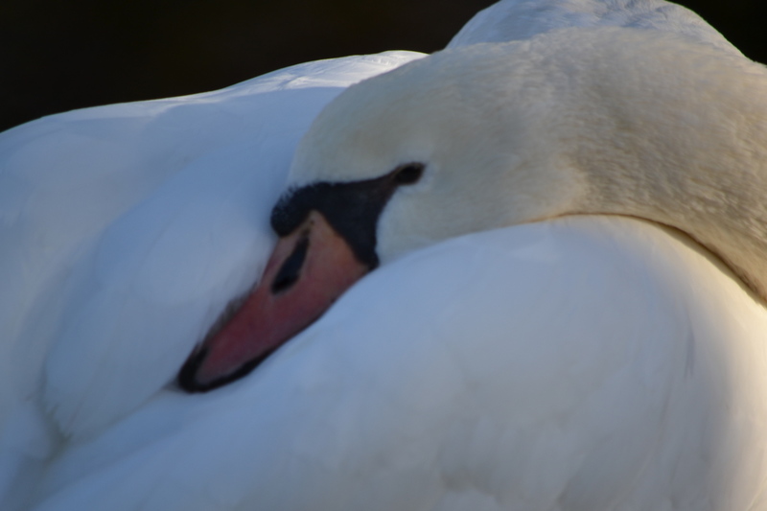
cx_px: 384
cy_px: 256
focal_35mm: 450
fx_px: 9585
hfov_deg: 4.6
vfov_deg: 3.1
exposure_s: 1/320
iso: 200
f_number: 5.6
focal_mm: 300
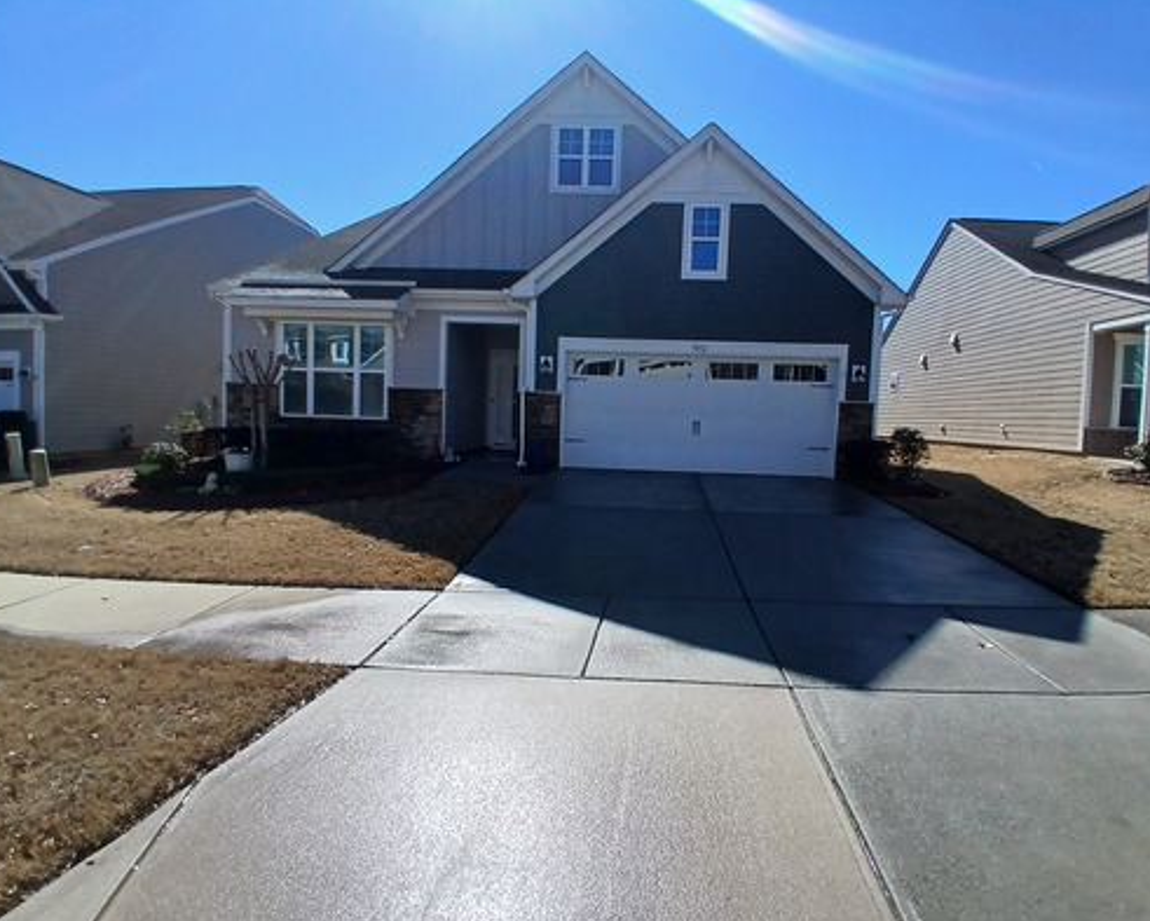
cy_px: 462
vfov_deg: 73.8
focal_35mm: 18
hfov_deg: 86.3
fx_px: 613
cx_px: 594
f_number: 2.2
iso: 50
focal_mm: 1.4
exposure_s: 1/1761
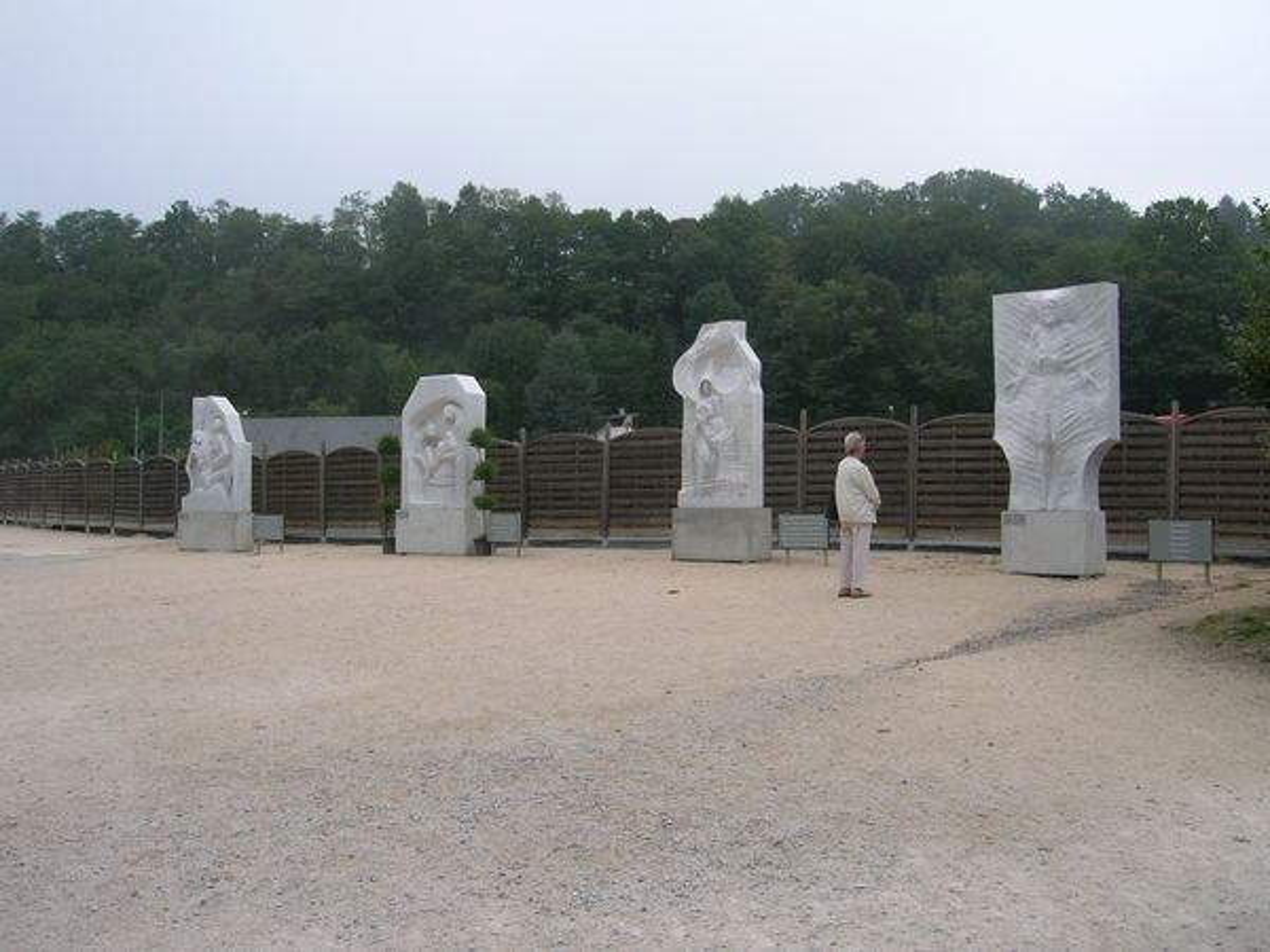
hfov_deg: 54.0
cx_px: 635
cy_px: 476
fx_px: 1247
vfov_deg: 41.8
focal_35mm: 34
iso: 50
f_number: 4.9
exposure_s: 1/83
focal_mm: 5.7
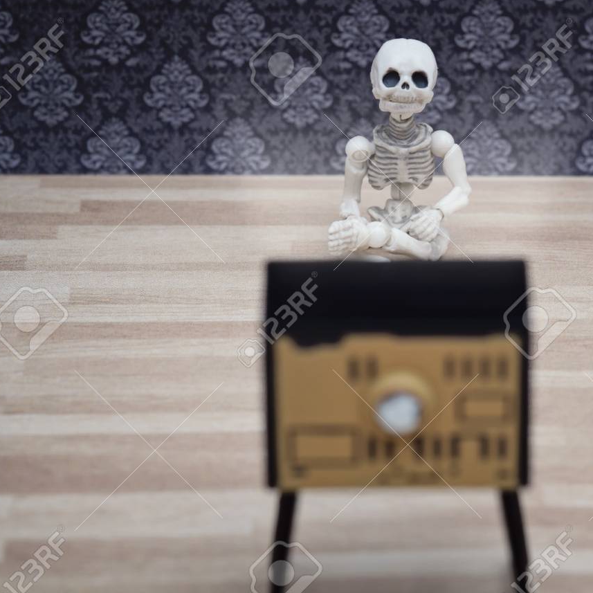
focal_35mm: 116
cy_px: 295
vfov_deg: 15.0
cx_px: 407
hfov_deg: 15.0
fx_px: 2248
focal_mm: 60
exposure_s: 1/125
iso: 200
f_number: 8
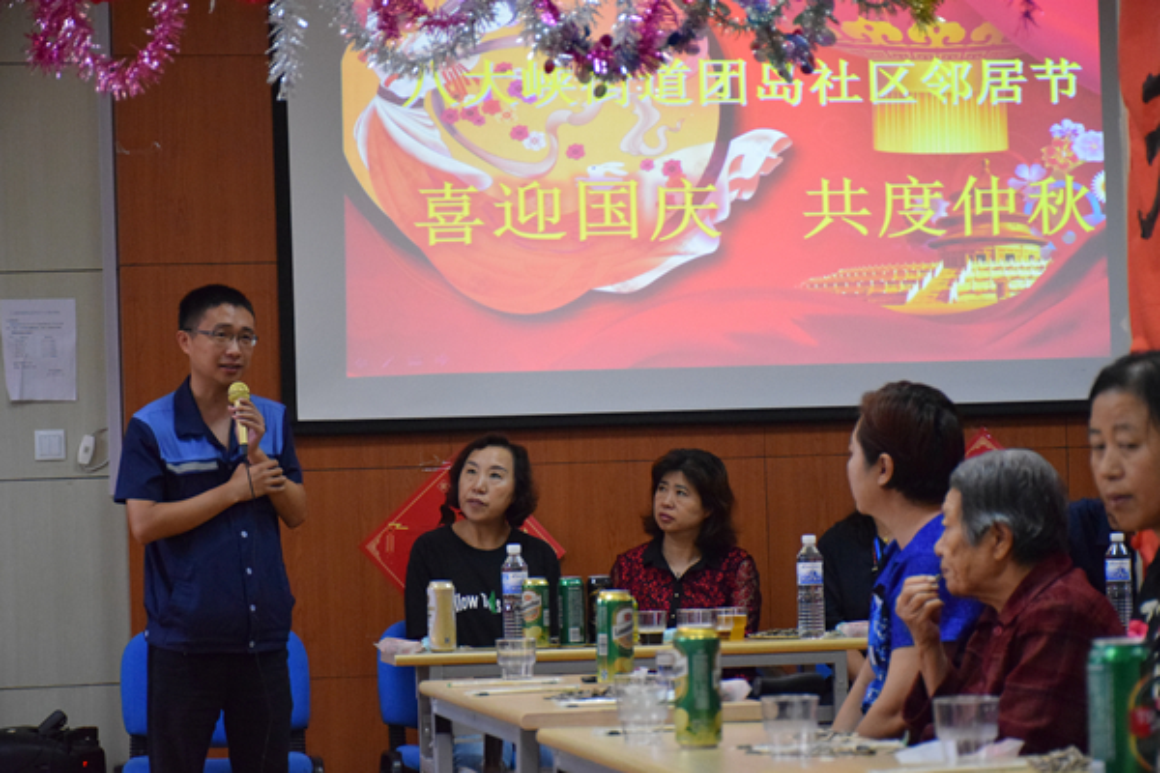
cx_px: 580
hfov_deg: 21.9
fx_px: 2996
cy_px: 386
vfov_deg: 14.7
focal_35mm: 93
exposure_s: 1/125
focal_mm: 62
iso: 3200
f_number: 5
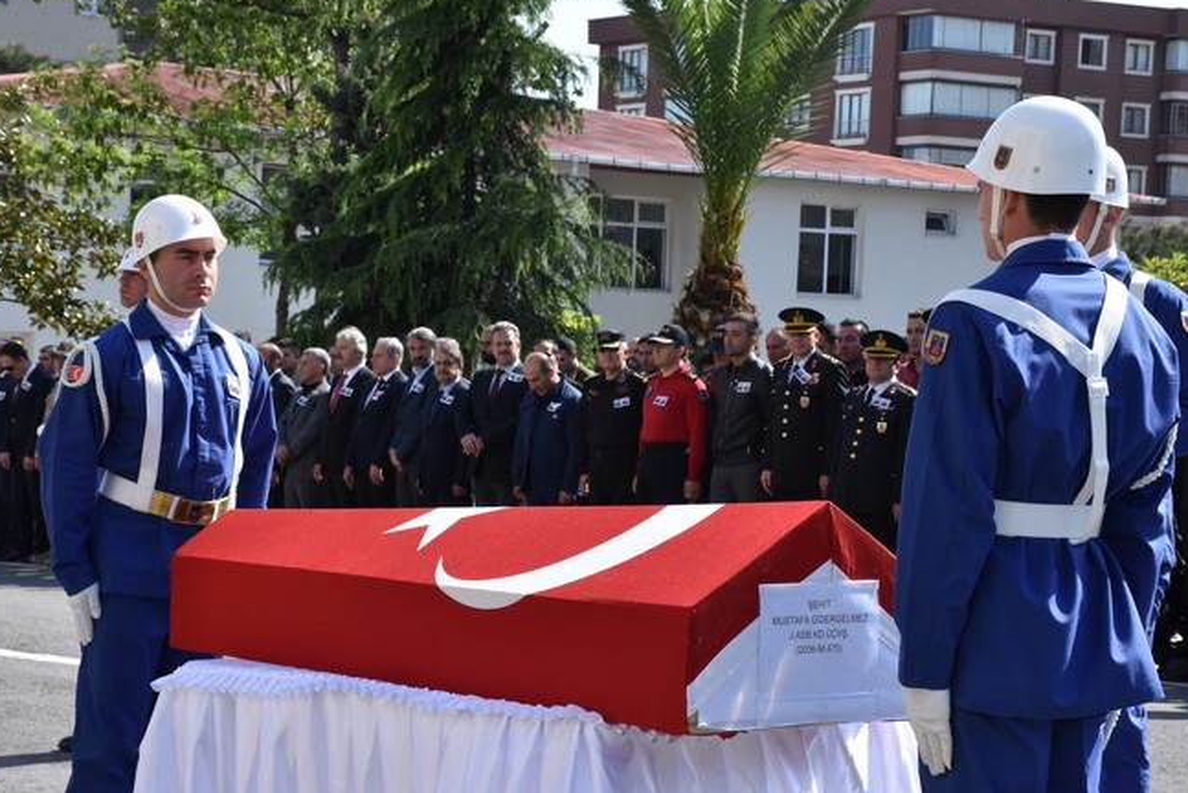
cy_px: 397
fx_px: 2872
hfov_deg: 23.4
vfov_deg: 15.7
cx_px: 591
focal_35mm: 87
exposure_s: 1/500
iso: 800
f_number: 11
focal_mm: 56
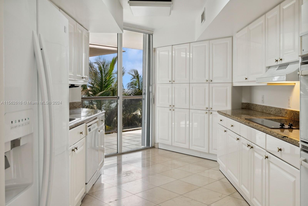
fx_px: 265
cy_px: 103
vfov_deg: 42.3
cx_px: 154
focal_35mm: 31
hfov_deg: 60.3
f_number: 7.1
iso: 320
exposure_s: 1/80
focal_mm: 31
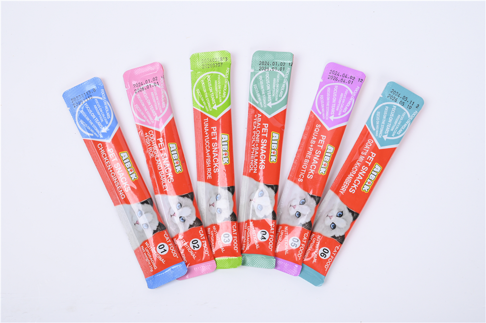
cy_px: 162
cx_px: 243
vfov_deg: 23.3
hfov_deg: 34.5
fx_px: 782
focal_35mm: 58
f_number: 11
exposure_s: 1/125
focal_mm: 58
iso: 125
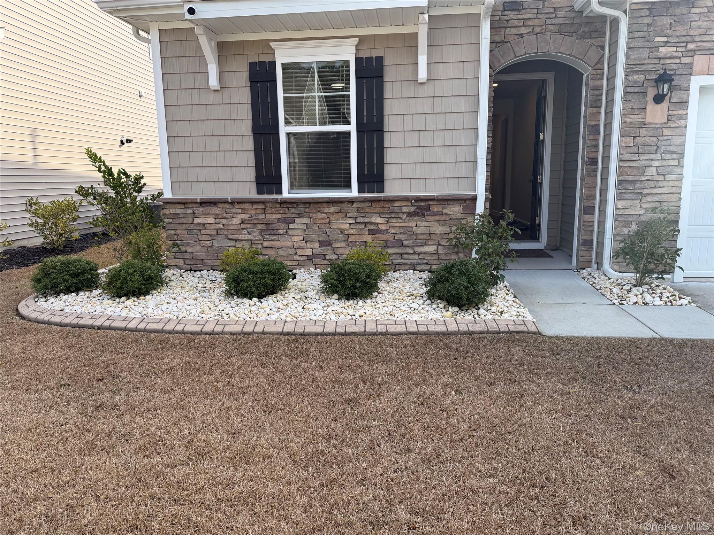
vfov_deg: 56.8
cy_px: 268
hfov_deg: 71.6
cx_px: 357
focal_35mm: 24
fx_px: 495
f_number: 1.78
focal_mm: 6.76
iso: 100
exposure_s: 1/1385
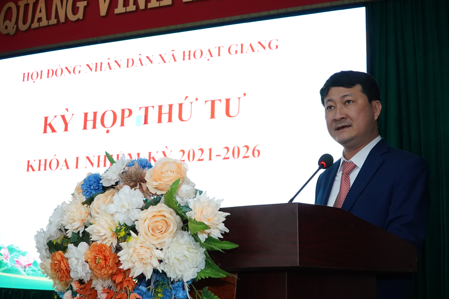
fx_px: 611
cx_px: 224
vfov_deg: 27.5
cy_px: 150
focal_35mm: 49
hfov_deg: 40.3
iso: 3200
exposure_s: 1/100
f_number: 7.1
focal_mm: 33
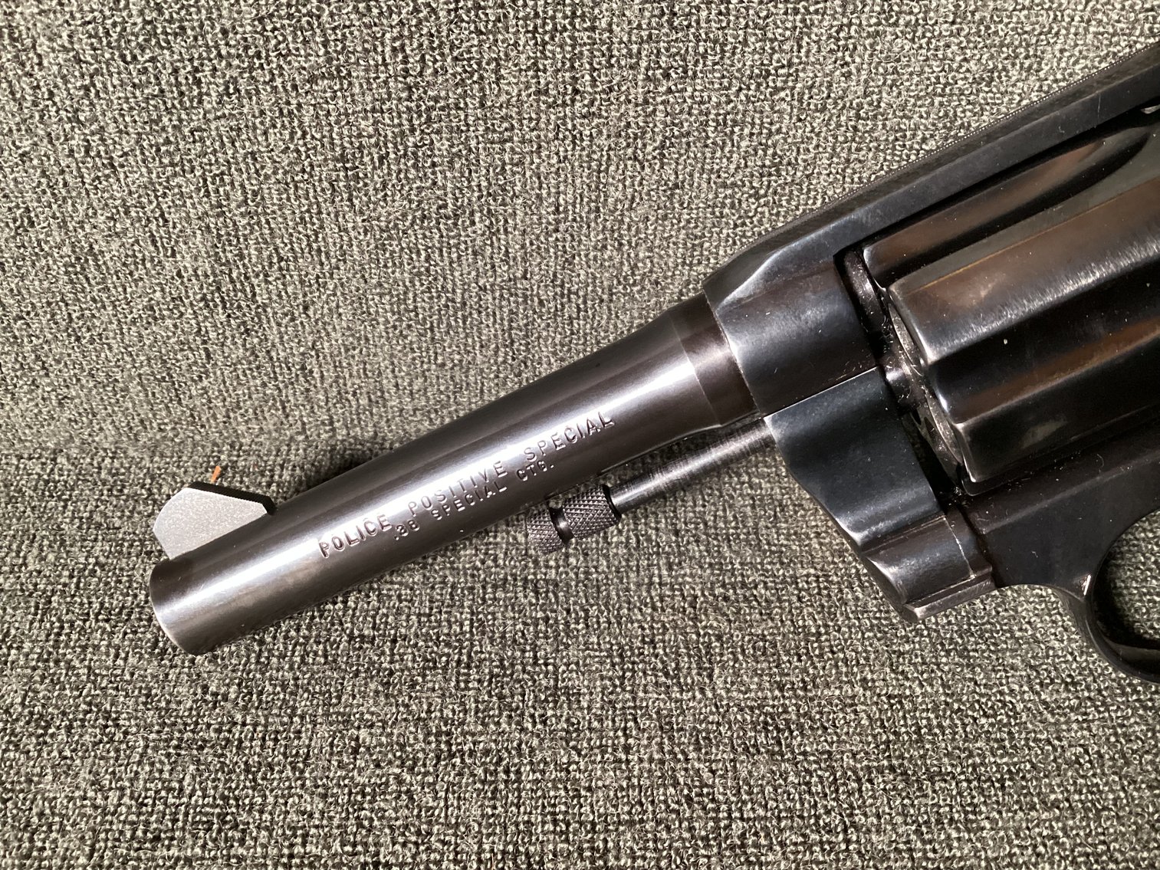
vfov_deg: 45.4
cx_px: 580
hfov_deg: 58.3
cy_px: 435
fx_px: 1039
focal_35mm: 31
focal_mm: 3.3
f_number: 2.4
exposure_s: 1/30
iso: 320
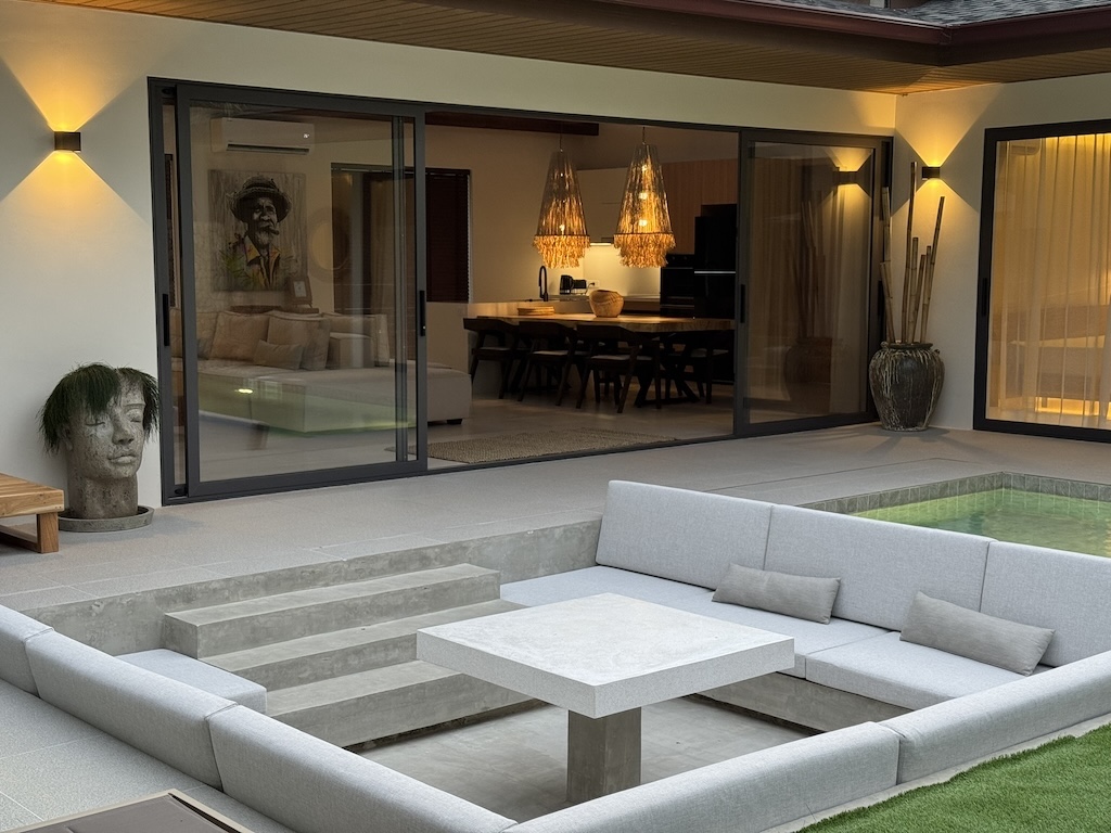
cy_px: 416
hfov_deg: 39.7
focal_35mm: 48
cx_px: 556
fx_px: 1541
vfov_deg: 30.3
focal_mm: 6.76
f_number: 1.78
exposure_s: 1/50
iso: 200
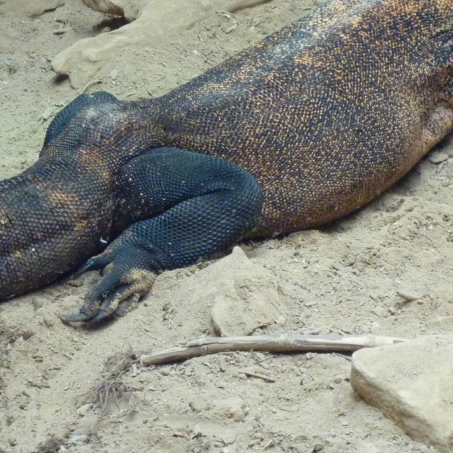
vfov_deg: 7.9
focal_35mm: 220
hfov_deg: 8.0
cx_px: 251
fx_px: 3257
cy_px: 91
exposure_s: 1/100
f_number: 4.4
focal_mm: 18.2
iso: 400
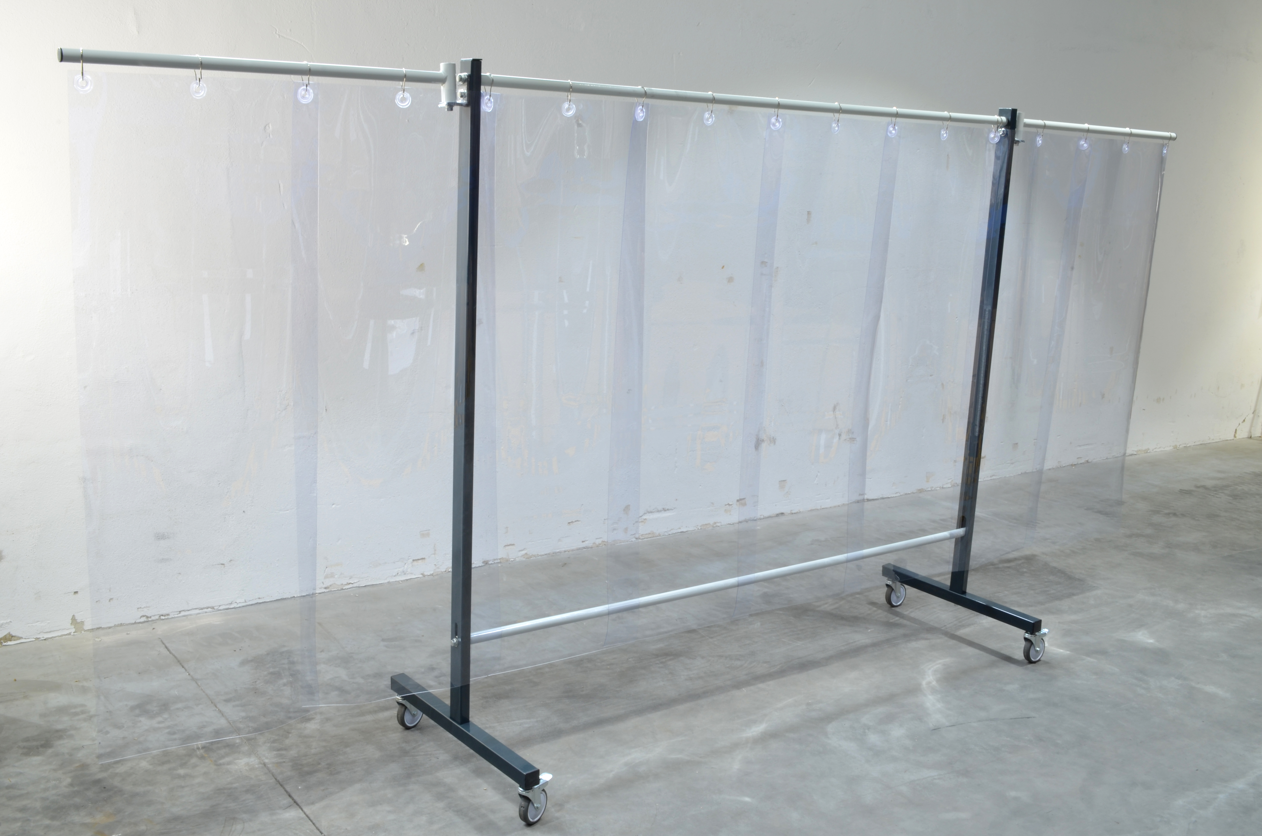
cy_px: 418
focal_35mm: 36
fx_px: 1259
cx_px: 631
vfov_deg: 36.7
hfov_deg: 53.2
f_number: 20
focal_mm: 24
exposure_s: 13
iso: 125
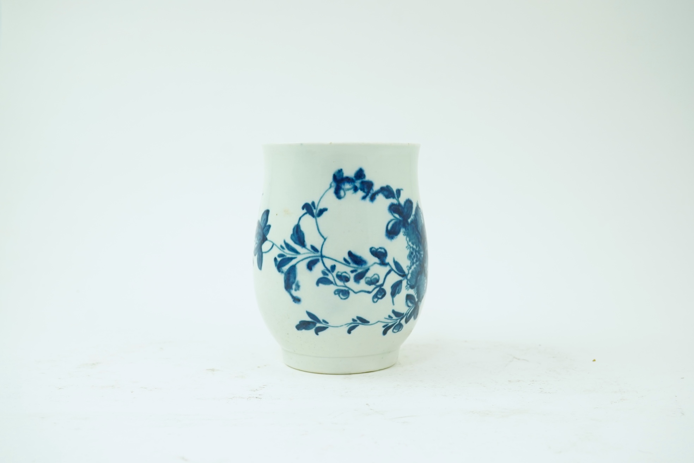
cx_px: 347
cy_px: 232
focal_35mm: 45
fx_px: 867
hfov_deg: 43.6
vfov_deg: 29.9
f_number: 10
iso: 640
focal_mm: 30
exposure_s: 1/50
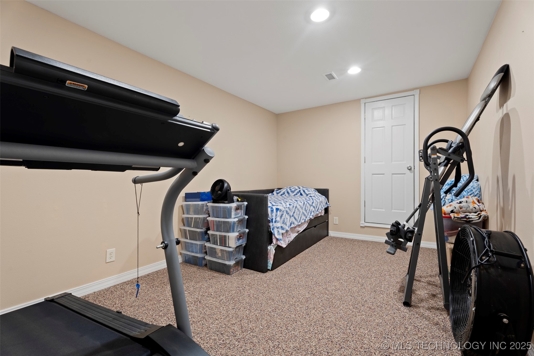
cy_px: 178
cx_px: 267
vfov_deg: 73.7
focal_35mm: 16
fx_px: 237
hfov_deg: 96.7
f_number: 9
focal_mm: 16
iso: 200
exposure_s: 2.5
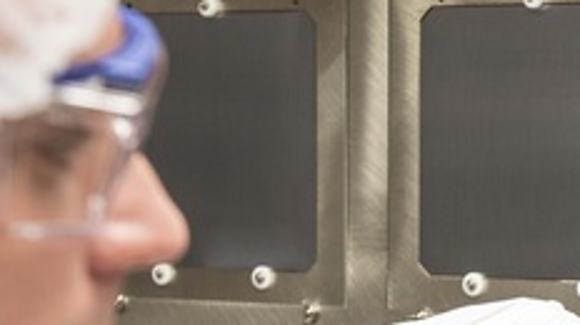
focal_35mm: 148
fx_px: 2274
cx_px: 635
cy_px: 492
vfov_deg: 8.0
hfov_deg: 14.2
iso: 1000
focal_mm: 45
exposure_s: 1/125
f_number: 4
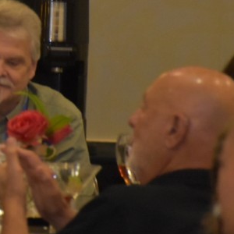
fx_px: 3936
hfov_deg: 3.4
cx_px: -151
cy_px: 0
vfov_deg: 3.4
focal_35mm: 515
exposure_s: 1/60
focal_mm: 105
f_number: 5.6
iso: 3200
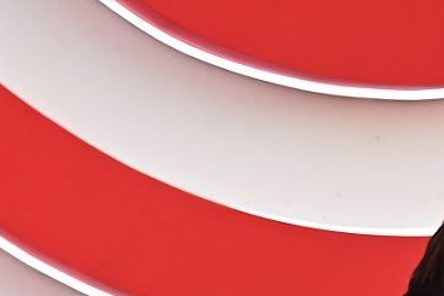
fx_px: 3698
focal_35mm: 300
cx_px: 101
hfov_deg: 6.9
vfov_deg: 4.5
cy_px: 572
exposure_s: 1/250
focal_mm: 58
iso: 140
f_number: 4
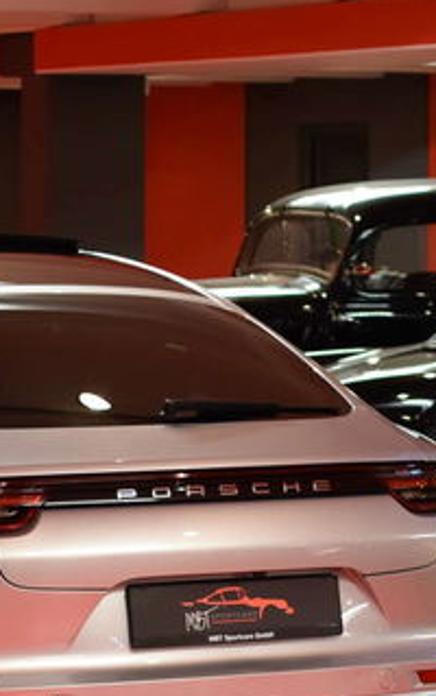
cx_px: -131
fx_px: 3256
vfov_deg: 12.1
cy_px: 579
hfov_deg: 7.6
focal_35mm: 172
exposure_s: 1/60
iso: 800
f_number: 3.2
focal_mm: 35
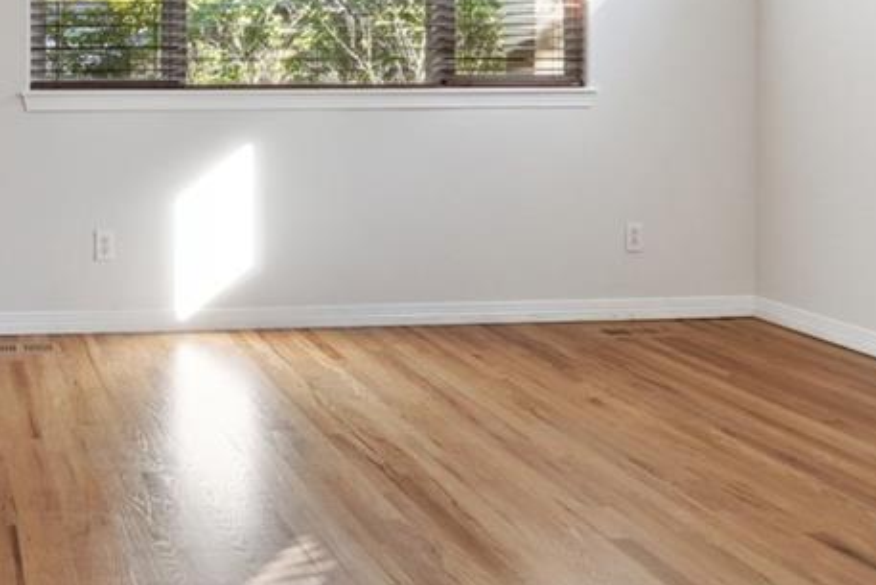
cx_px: 77
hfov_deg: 37.5
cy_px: 59
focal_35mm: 49
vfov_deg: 26.6
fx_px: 1193
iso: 400
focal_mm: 14
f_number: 11
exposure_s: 1/13
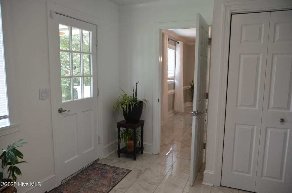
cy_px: 96
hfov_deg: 67.5
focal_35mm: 27
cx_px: 146
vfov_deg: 47.7
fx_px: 219
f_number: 4.5
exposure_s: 1/80
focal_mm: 18
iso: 400
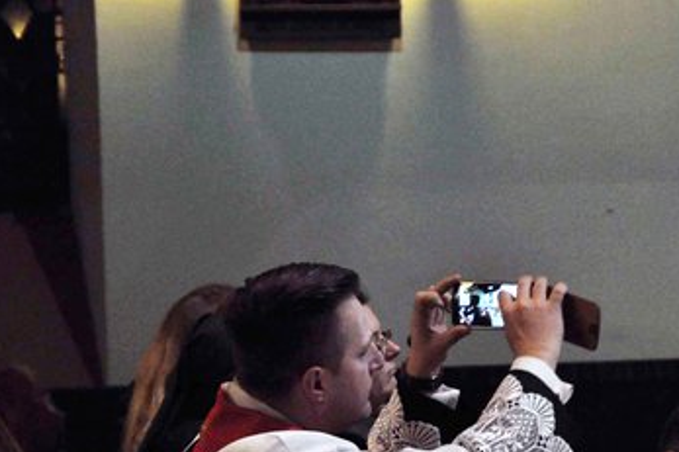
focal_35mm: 326
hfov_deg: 6.3
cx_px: 487
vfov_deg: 4.2
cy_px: 389
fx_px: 6146
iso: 2500
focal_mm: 116
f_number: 5.6
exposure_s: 1/60
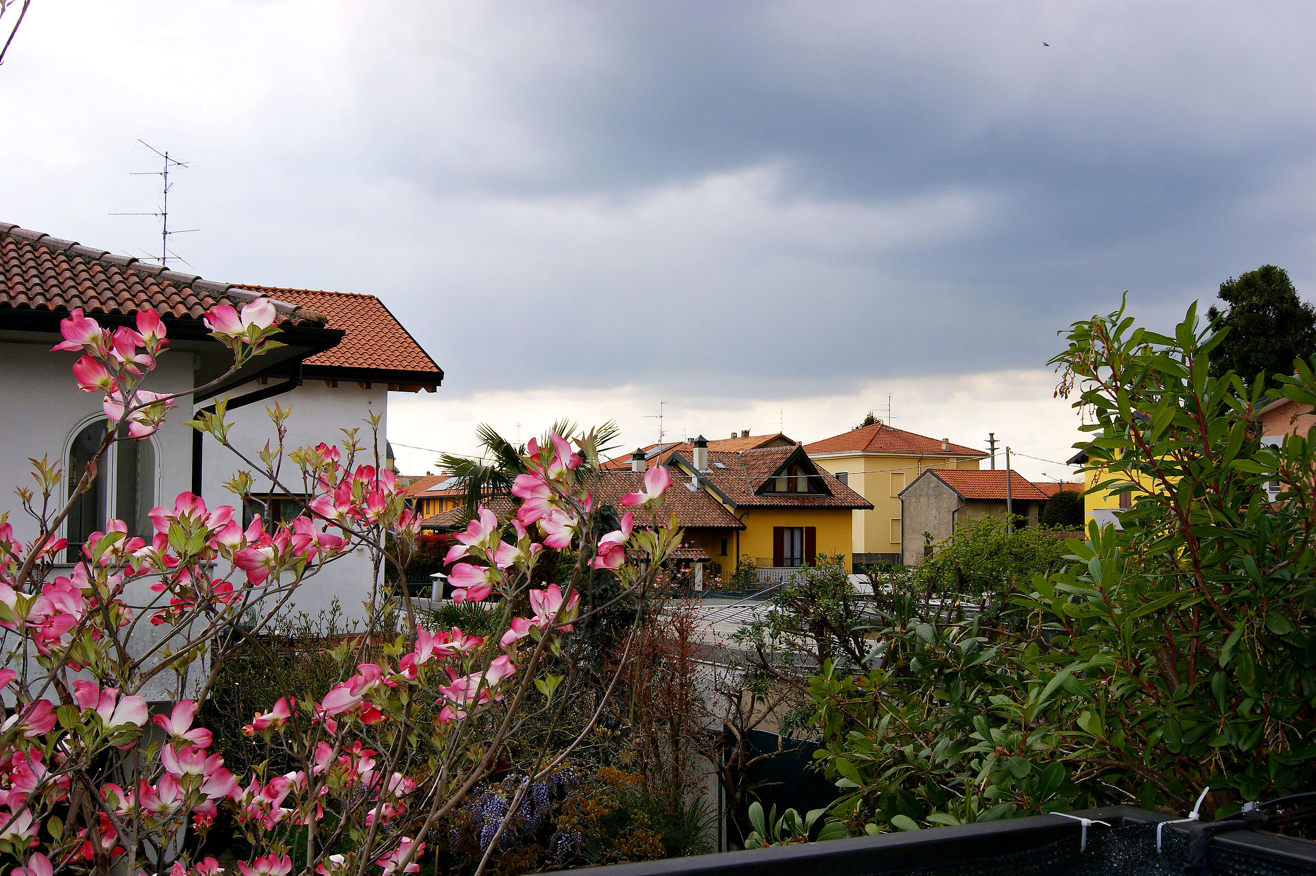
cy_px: 438
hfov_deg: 49.6
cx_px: 658
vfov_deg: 34.2
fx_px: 1425
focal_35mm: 39
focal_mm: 26
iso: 100
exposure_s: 1/125
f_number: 11
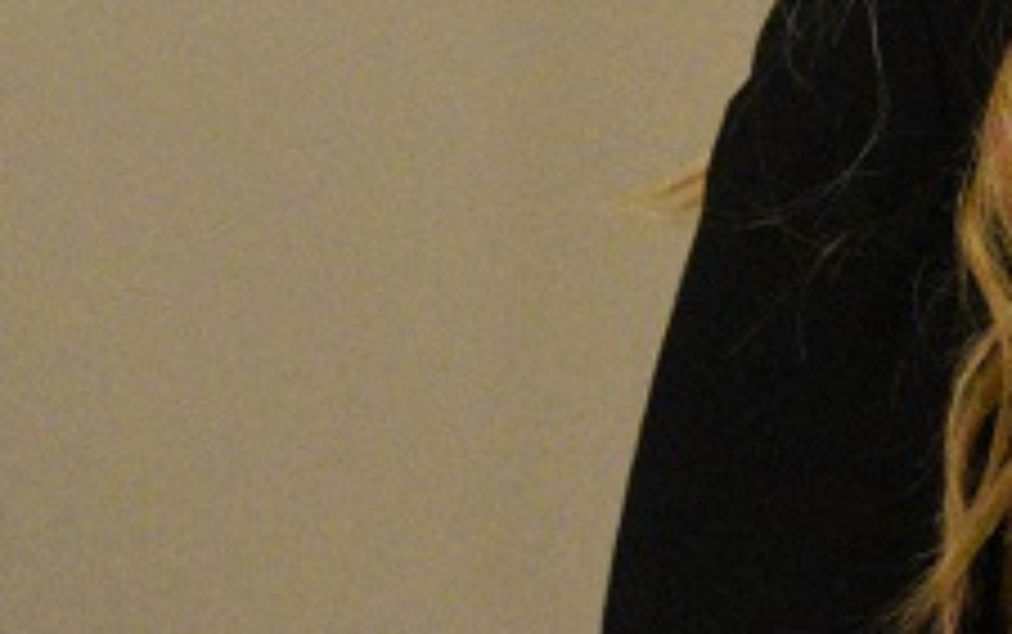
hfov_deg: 6.9
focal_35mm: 300
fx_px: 8280
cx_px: 1669
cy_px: -241
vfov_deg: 4.4
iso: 8000
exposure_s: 1/100
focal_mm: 48
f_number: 8
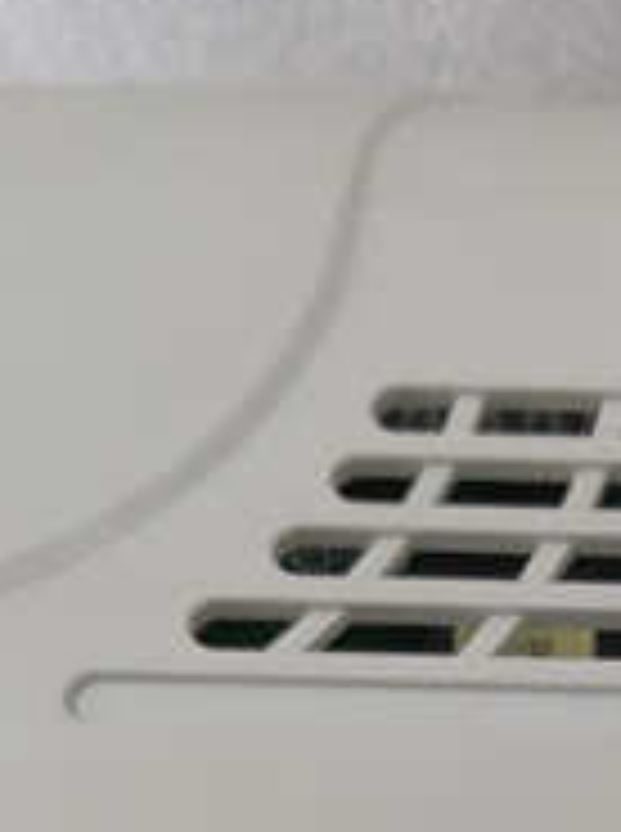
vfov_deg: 15.7
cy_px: 1192
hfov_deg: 12.3
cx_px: 729
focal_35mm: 117
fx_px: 2808
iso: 100
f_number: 1.8
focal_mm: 3.95
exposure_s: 1/50
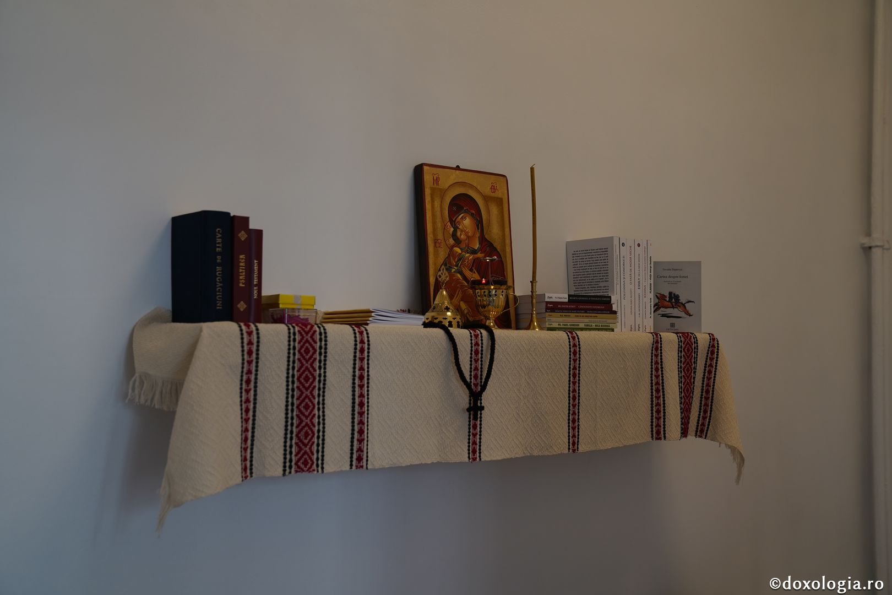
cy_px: 298
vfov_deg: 33.4
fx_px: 991
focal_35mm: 40
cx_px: 446
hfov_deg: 48.5
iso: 250
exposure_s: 1/100
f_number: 4
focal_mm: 40
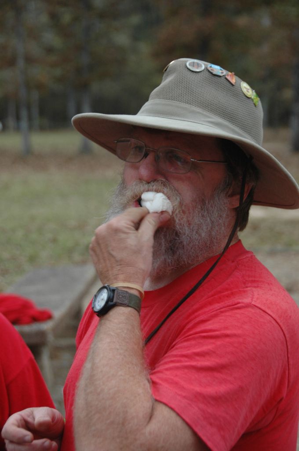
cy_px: 226
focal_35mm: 112
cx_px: 150
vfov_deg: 18.2
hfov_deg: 12.1
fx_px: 1405
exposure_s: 1/60
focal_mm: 75
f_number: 5.3
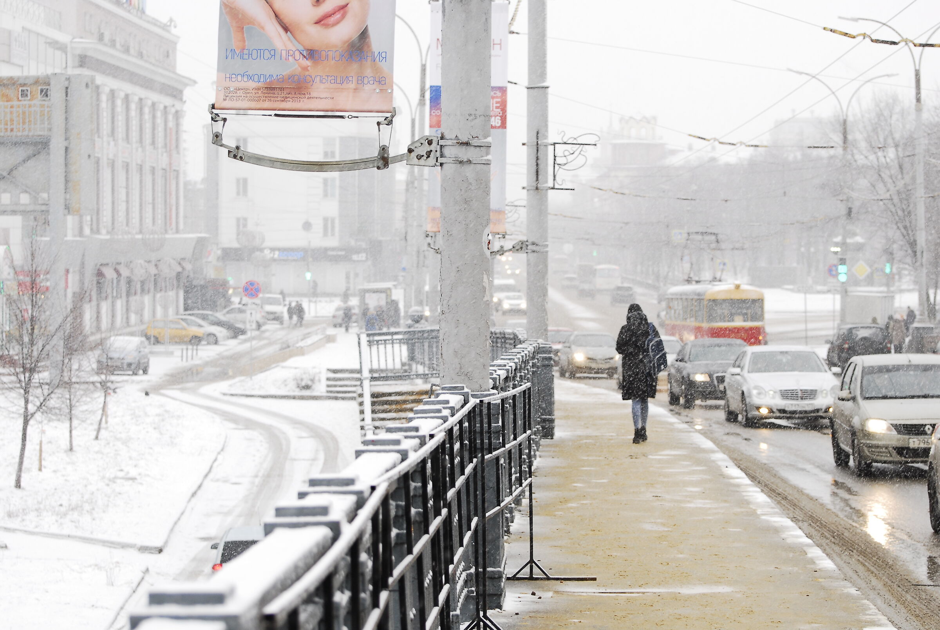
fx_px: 2745
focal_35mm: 105
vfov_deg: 13.1
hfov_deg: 19.4
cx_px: 470
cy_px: 315
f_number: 4.5
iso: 250
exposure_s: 1/125
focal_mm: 70
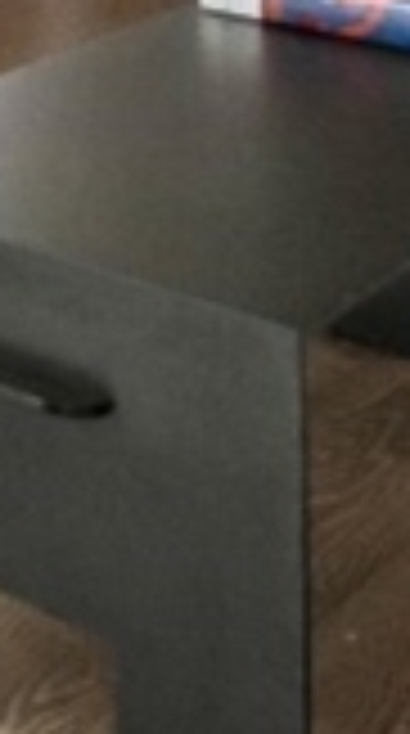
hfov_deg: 8.4
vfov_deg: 17.9
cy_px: -534
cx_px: -1086
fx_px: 1924
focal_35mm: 99
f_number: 8
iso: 640
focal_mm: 10
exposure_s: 1/60
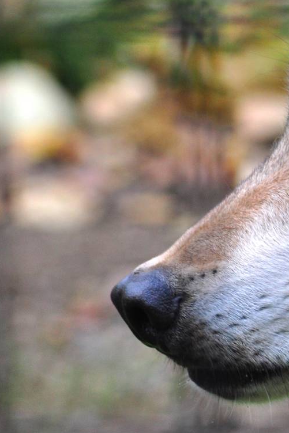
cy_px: 172
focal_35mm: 956
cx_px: 393
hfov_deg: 1.4
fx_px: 11516
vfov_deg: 2.2
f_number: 9
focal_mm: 300
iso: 560
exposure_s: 1/125
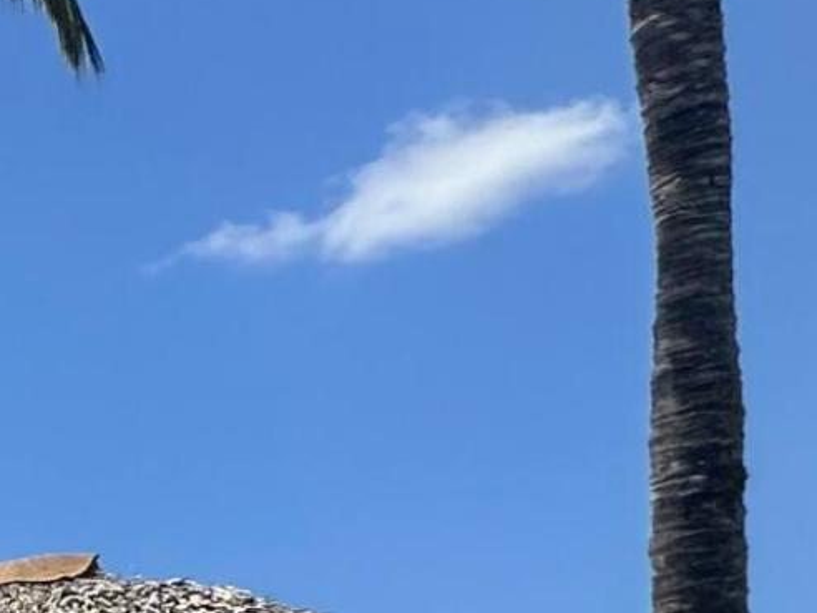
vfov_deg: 14.9
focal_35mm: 82
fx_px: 1935
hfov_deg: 12.1
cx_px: -1543
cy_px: 1211
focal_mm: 2.22
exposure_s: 1/1435
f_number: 2.2
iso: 50
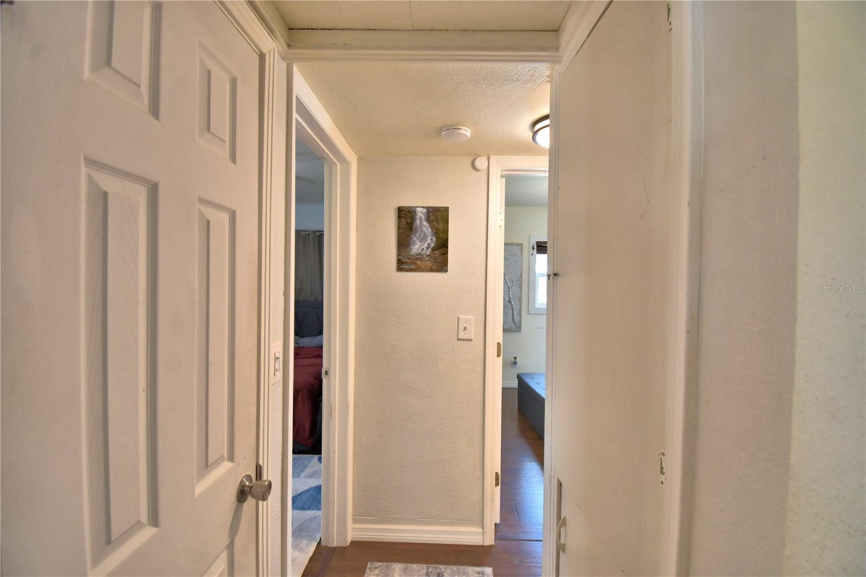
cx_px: 433
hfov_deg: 100.4
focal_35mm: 15
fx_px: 361
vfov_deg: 77.3
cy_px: 288
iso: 400
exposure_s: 1/50
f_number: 4.5
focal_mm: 10
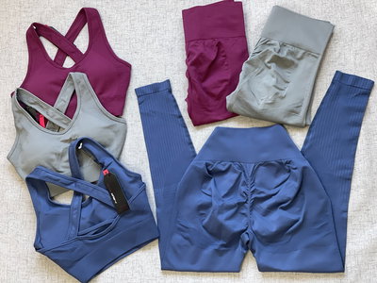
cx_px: 188
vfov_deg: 28.0
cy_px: 142
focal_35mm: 52
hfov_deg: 36.8
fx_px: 566
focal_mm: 6
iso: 250
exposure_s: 1/78
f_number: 2
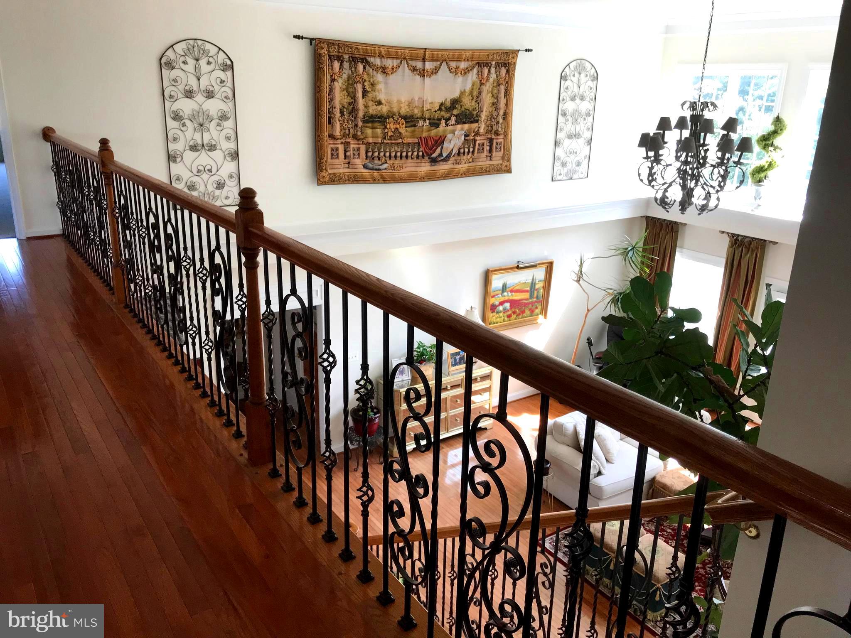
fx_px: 688
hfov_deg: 63.4
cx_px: 426
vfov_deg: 49.7
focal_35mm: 28
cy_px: 319
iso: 40
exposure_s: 1/120
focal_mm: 3.99
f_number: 1.8
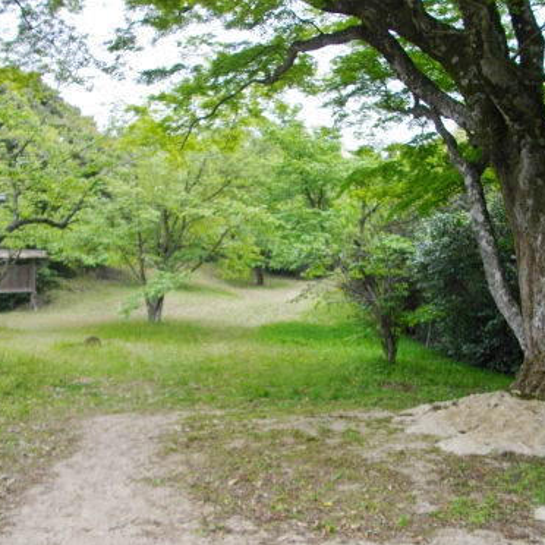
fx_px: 677
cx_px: 309
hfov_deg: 43.8
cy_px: 273
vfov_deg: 43.9
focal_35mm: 38
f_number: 2.9
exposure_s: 1/320
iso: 100
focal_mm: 5.7
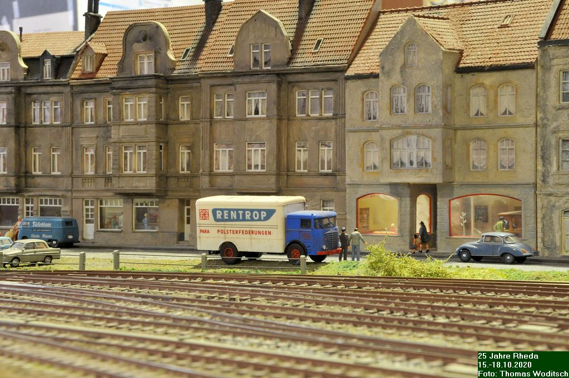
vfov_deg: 14.7
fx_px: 1468
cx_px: 284
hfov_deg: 21.9
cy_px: 189
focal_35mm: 93
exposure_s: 1.6
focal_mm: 62
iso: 1000
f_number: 20
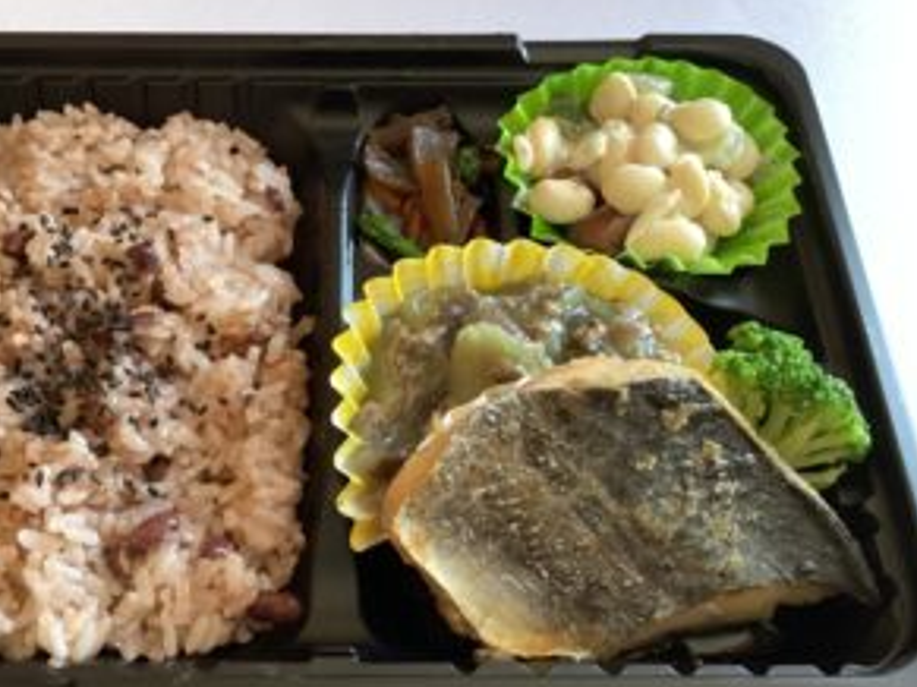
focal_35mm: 40
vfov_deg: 35.8
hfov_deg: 46.3
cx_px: 336
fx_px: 1059
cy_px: 405
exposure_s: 1/40
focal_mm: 3.3
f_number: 2.4
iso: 320
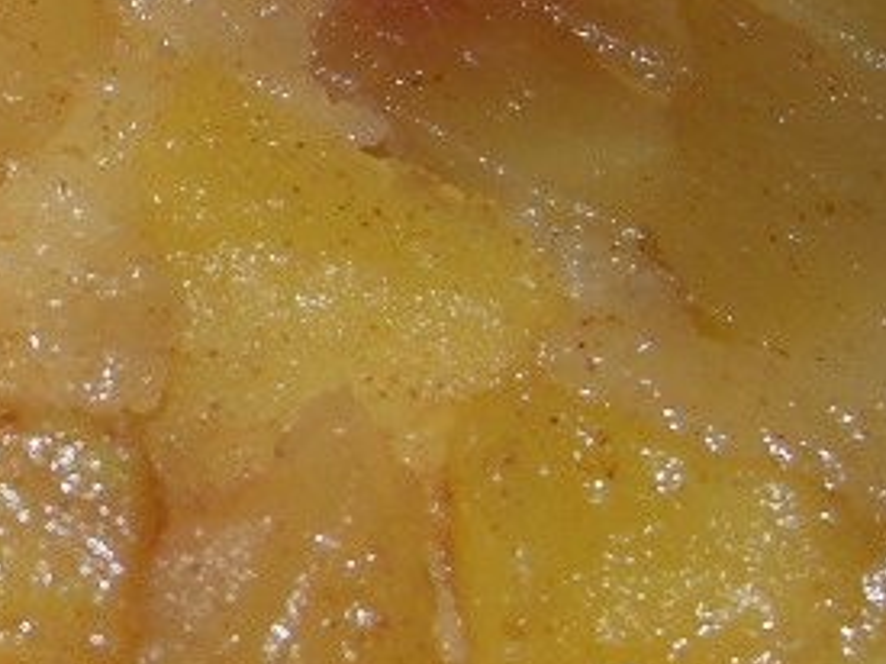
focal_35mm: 163
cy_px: 122
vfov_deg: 9.1
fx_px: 4170
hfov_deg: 11.6
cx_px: -448
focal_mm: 7.5
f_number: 2.7
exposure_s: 1/60
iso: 64
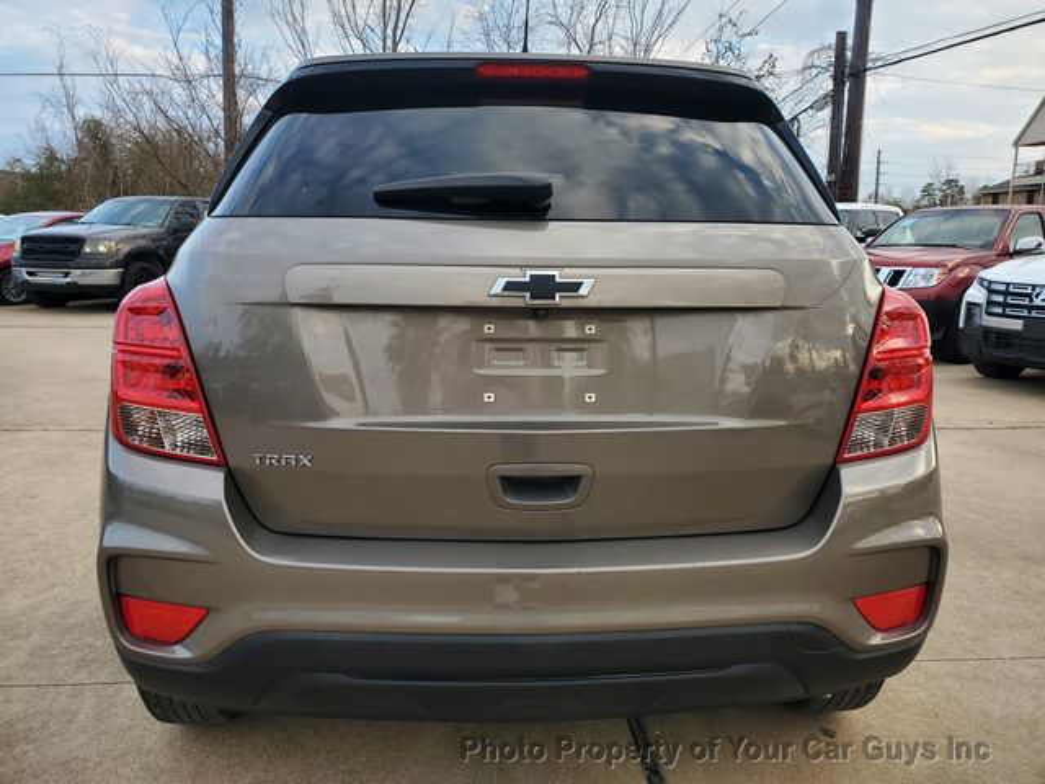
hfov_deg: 67.3
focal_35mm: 26
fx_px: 785
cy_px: 392
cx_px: 522
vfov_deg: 53.1
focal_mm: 4.3
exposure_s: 1/203
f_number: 2.4
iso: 50
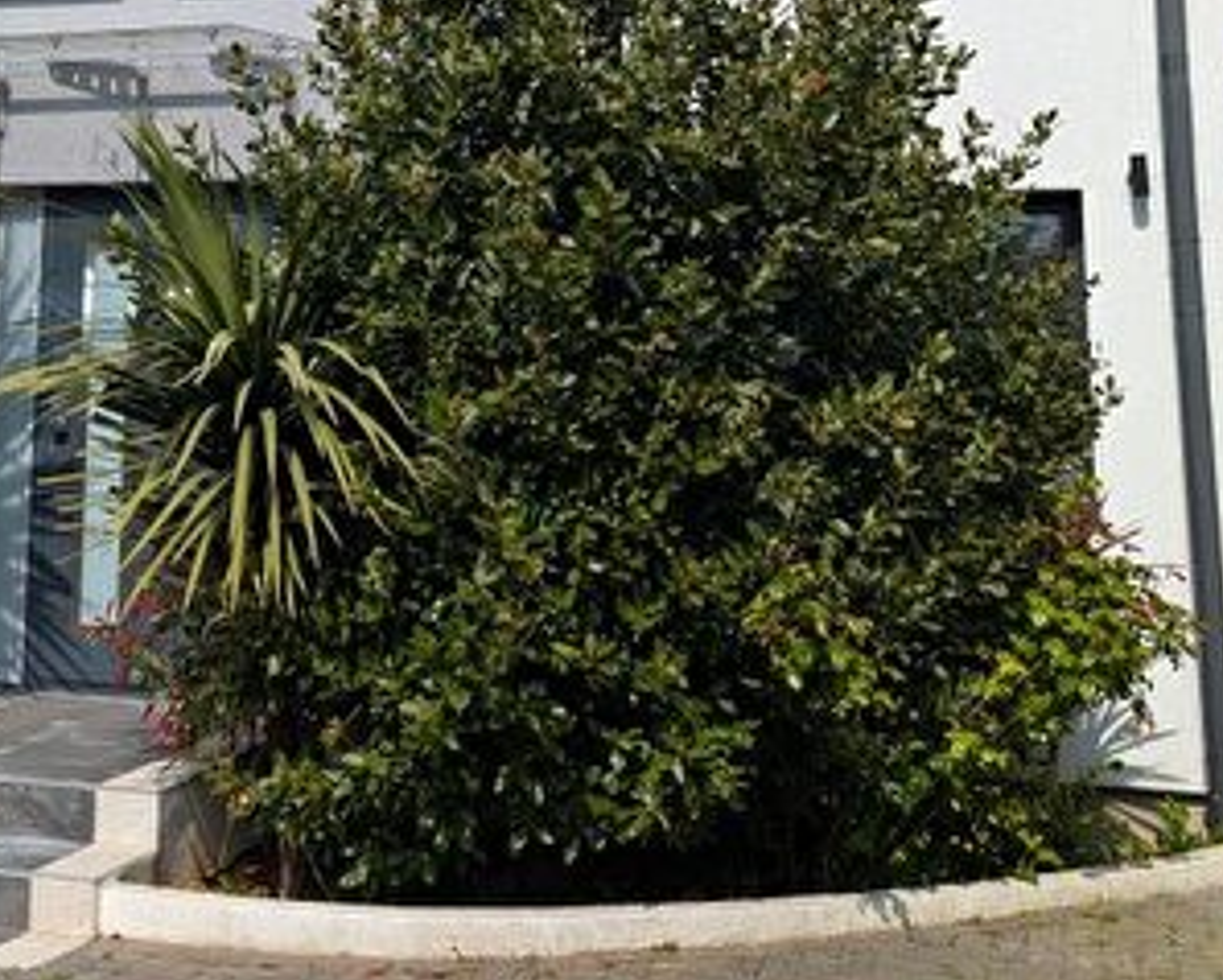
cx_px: 352
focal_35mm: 55
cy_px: 23
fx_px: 1992
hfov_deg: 33.6
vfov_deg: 26.3
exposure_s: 1/1497
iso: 22
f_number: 1.68
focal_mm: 6.9
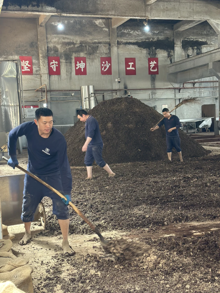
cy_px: 146
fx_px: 407
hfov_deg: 30.3
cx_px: 110
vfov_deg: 39.7
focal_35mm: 48
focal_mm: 6.86
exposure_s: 1/60
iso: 200
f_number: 1.78
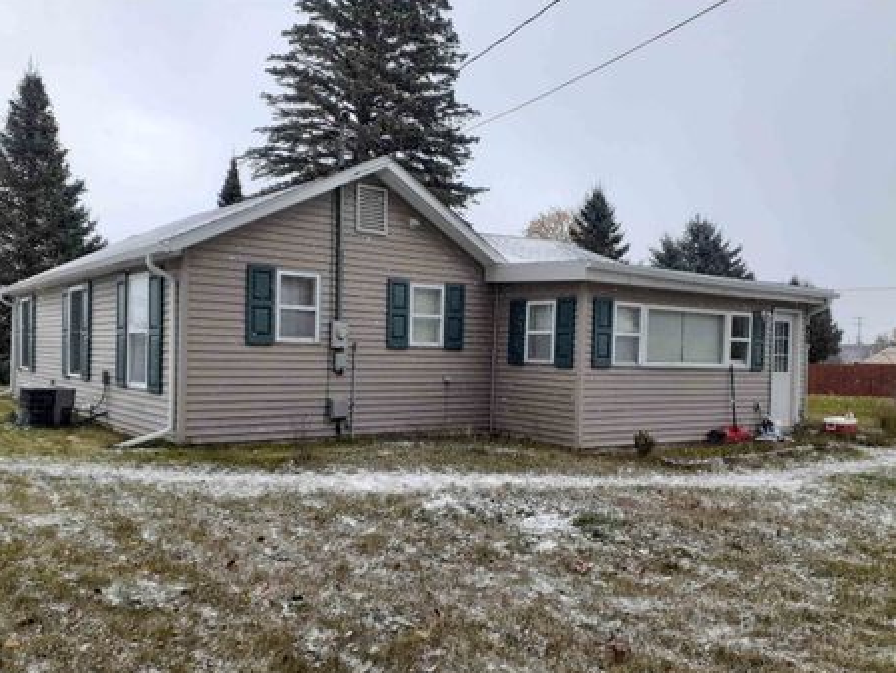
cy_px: 371
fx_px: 777
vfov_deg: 46.8
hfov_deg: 59.9
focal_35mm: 30
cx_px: 430
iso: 40
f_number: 1.9
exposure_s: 1/376
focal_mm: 3.6
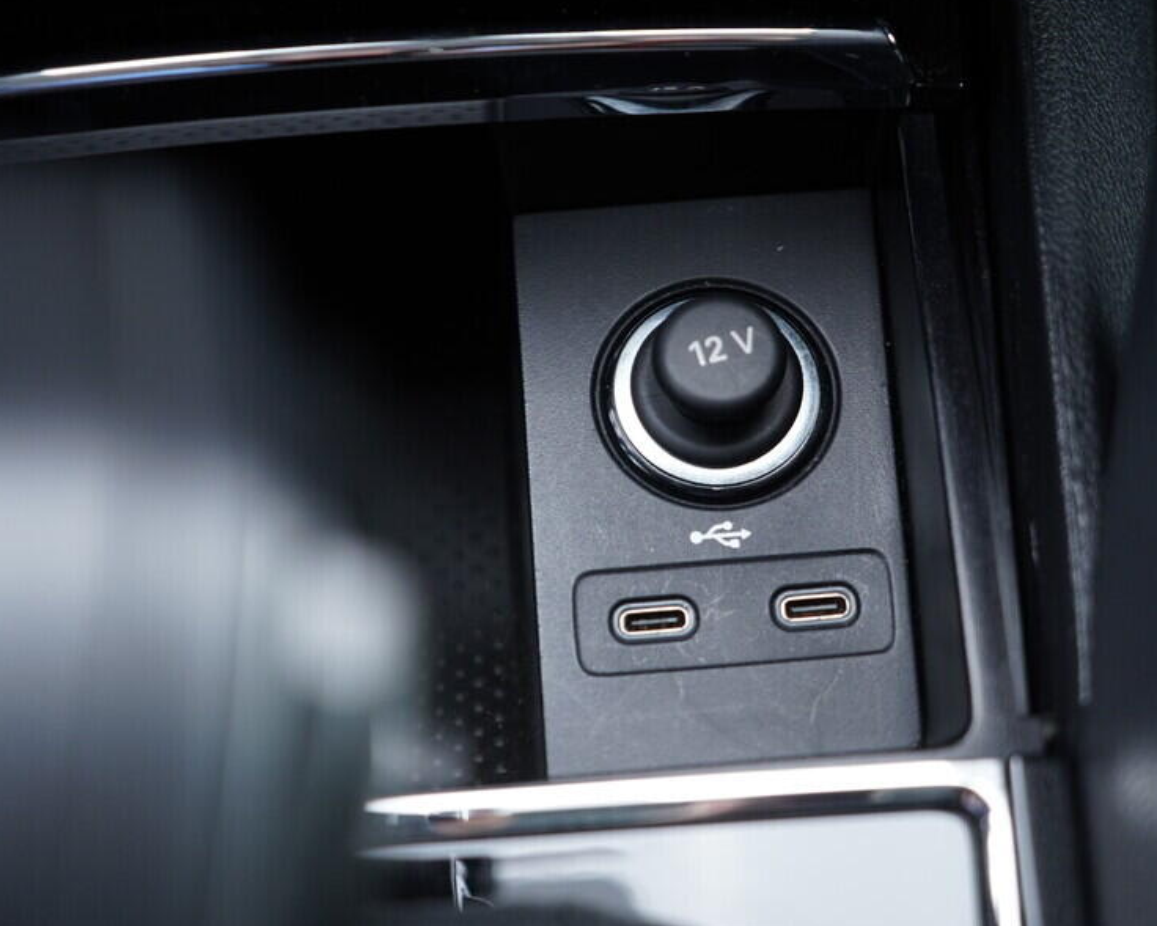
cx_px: 619
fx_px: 1610
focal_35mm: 47
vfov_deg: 32.1
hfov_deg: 39.5
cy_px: 438
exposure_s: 1/40
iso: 400
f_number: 2.8
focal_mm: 24
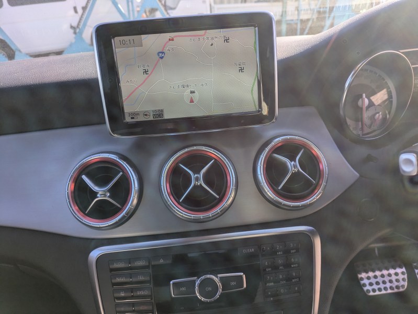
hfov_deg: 69.4
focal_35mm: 25
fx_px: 302
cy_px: 157
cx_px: 209
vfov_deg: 54.9
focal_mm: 5.43
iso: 65
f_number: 1.89
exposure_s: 1/534
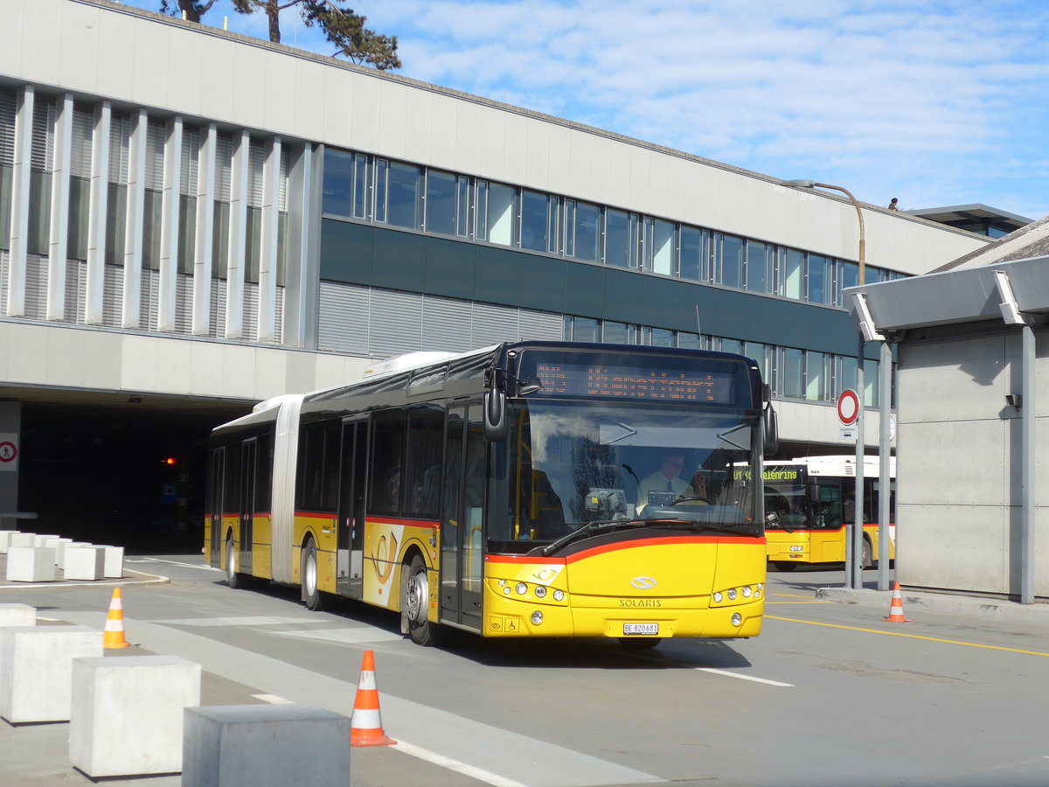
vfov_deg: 24.8
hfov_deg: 32.7
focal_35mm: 59
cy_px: 394
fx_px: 1788
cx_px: 524
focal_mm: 12
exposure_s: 1/1000
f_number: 3.5
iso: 80
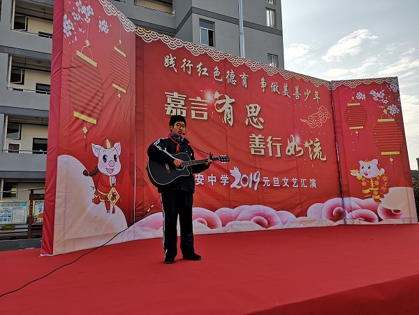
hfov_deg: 65.3
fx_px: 327
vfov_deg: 51.4
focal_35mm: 27
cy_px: 158
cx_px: 210
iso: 50
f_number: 1.8
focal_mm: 3.95
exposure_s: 1/1600
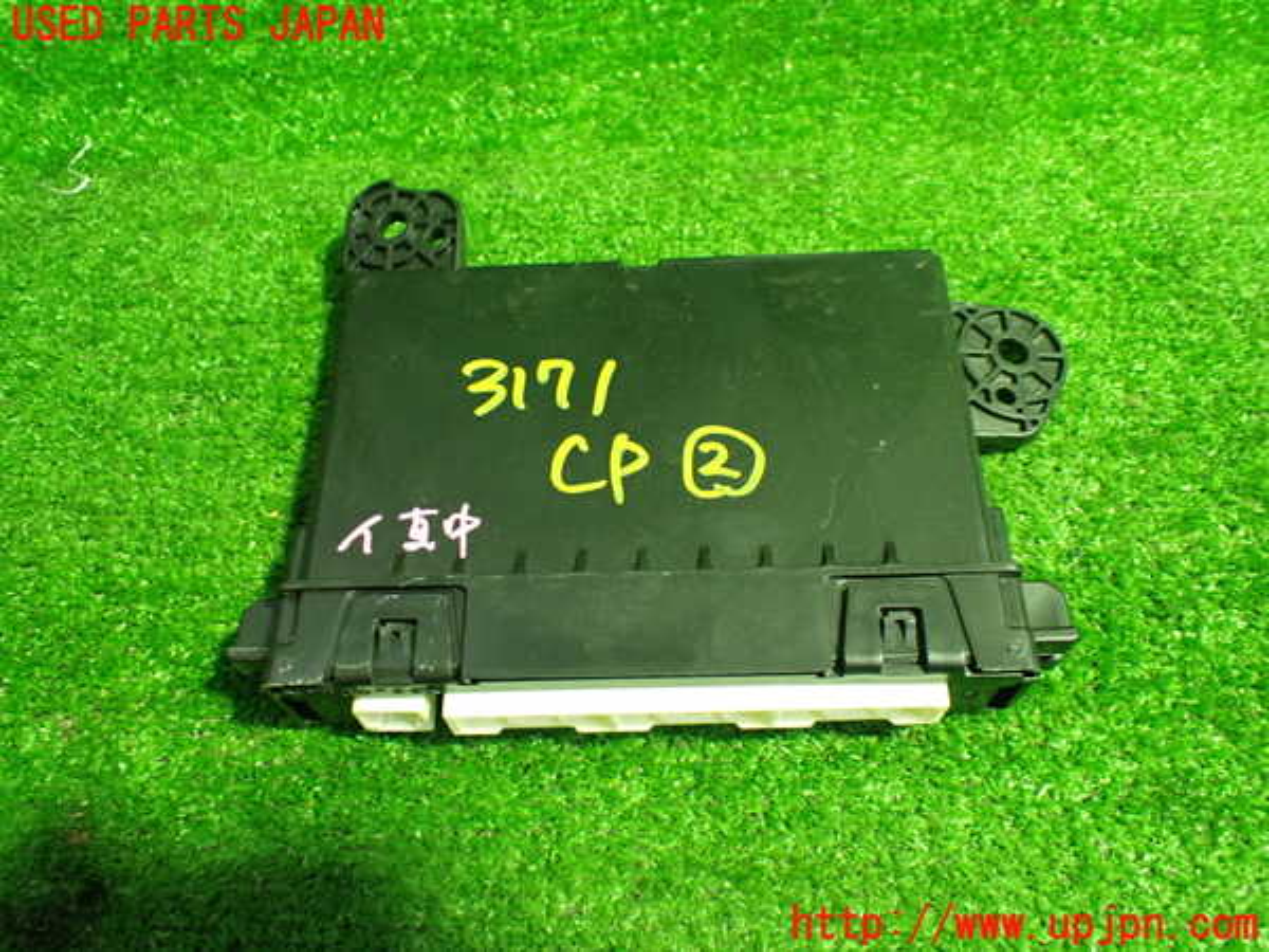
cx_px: 634
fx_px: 1100
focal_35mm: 30
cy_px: 476
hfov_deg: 60.0
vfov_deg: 46.8
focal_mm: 5.4
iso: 800
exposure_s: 1/50
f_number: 2.3
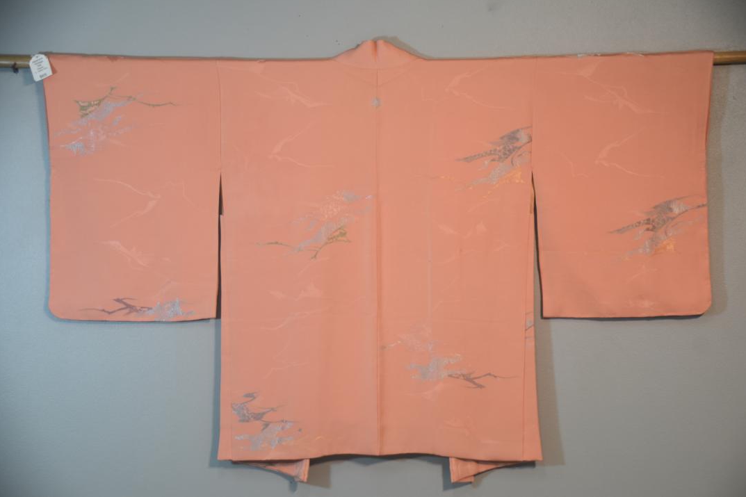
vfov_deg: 14.5
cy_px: 246
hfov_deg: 21.7
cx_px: 375
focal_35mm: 94
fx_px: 1947
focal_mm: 62
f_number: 5
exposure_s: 1/60
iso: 400
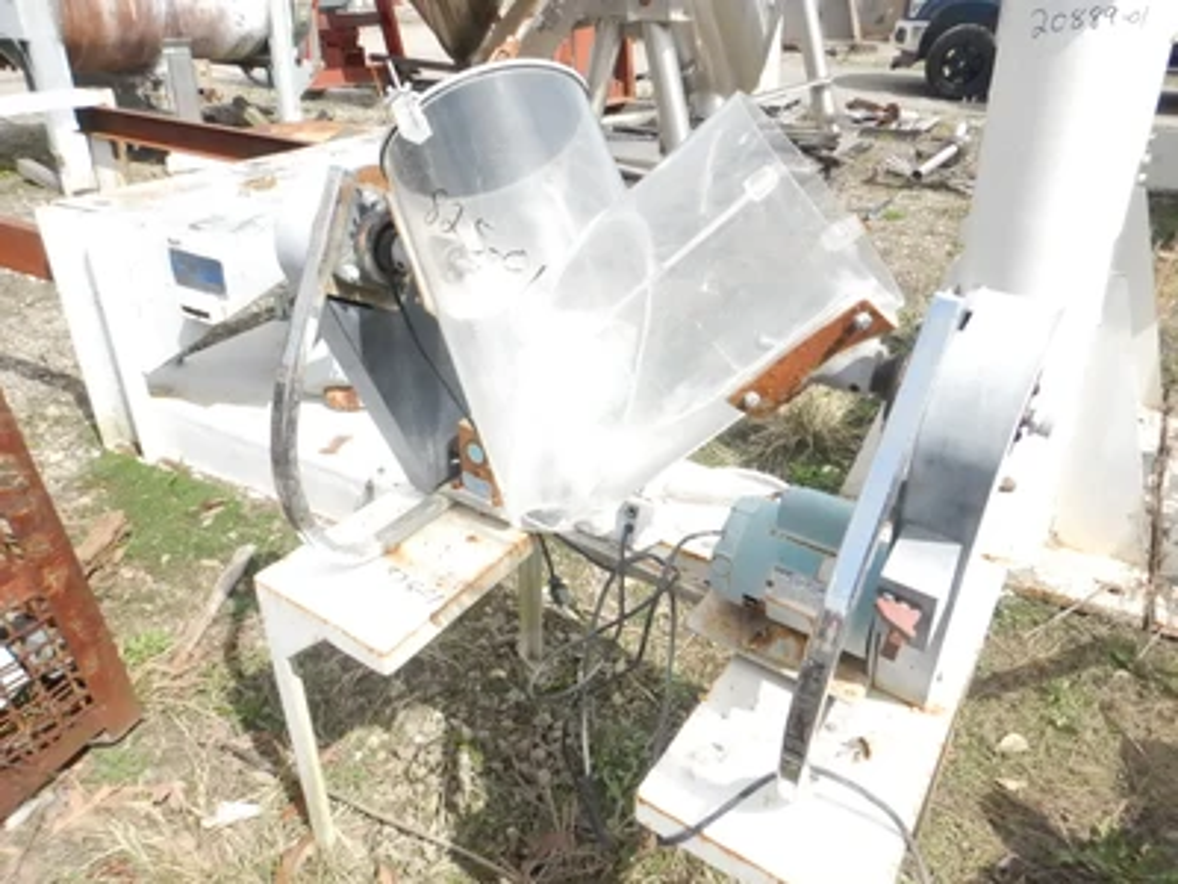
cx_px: 589
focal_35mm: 24
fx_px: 817
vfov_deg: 56.8
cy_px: 442
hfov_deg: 71.6
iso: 1600
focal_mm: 4.3
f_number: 8.2
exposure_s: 1/1500
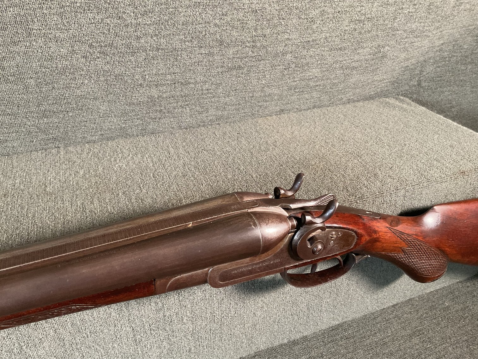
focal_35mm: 29
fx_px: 400
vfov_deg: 48.2
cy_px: 180
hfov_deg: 61.7
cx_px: 239
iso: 250
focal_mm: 3
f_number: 1.8
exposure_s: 1/60
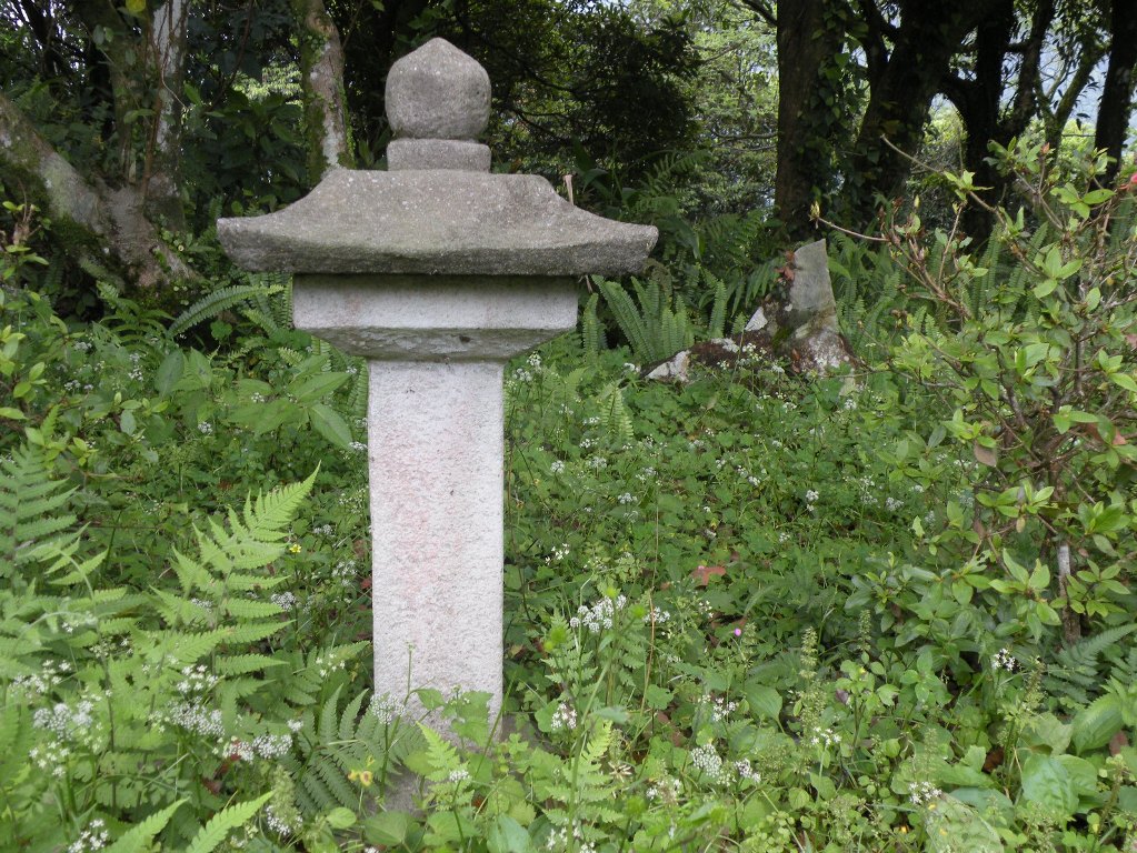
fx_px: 1380
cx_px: 568
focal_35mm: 42
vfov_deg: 34.4
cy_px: 426
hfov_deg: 44.8
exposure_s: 1/59.8
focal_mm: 7.4
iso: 124
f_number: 3.2
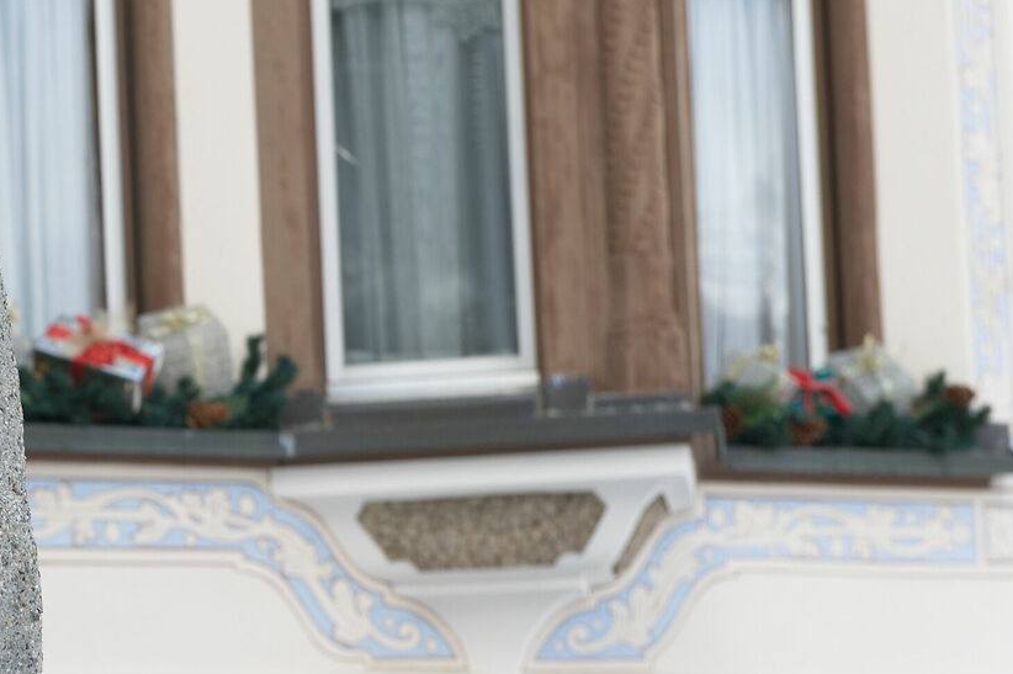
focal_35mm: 181
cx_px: -312
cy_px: 532
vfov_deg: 7.6
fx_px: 5090
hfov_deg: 11.1
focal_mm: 62
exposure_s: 1/125
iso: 200
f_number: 7.1
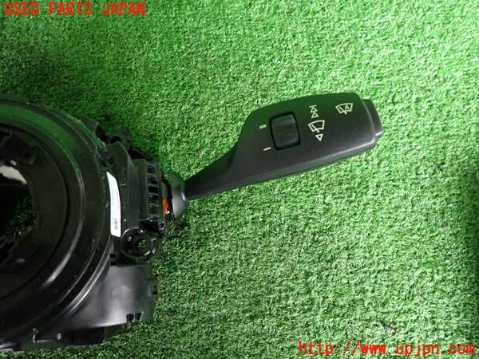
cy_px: 180
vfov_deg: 54.9
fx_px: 346
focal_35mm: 25
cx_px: 240
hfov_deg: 69.4
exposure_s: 1/30
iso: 200
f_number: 2
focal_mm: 4.5
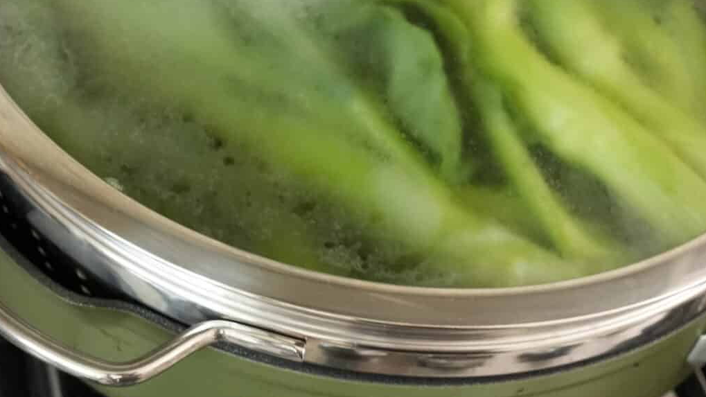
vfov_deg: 15.1
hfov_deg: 26.7
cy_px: 52
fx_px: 1488
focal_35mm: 79
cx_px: 351
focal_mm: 50.3
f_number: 9
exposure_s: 1/200
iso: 10000
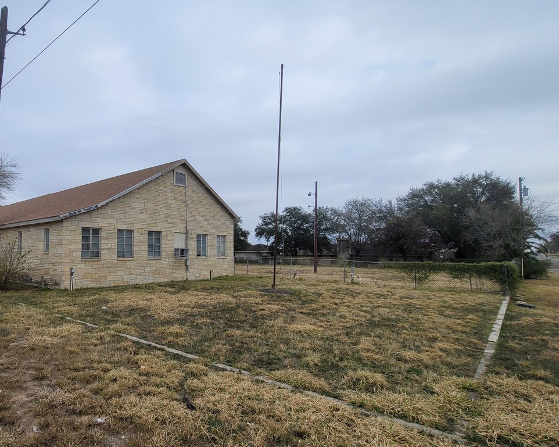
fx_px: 314
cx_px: 172
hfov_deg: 79.6
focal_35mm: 19
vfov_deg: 70.8
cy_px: 227
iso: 64
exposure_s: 1/2314
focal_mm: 2.2
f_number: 2.2
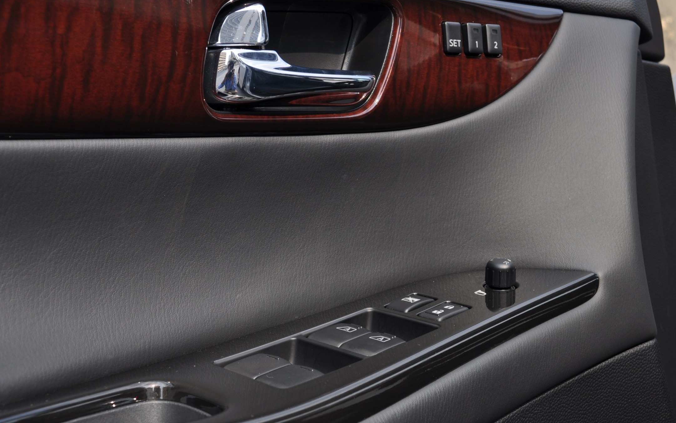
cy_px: 227
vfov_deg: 24.4
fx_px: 977
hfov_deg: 38.1
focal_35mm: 53
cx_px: 296
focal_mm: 30
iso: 200
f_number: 7.1
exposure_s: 1/200
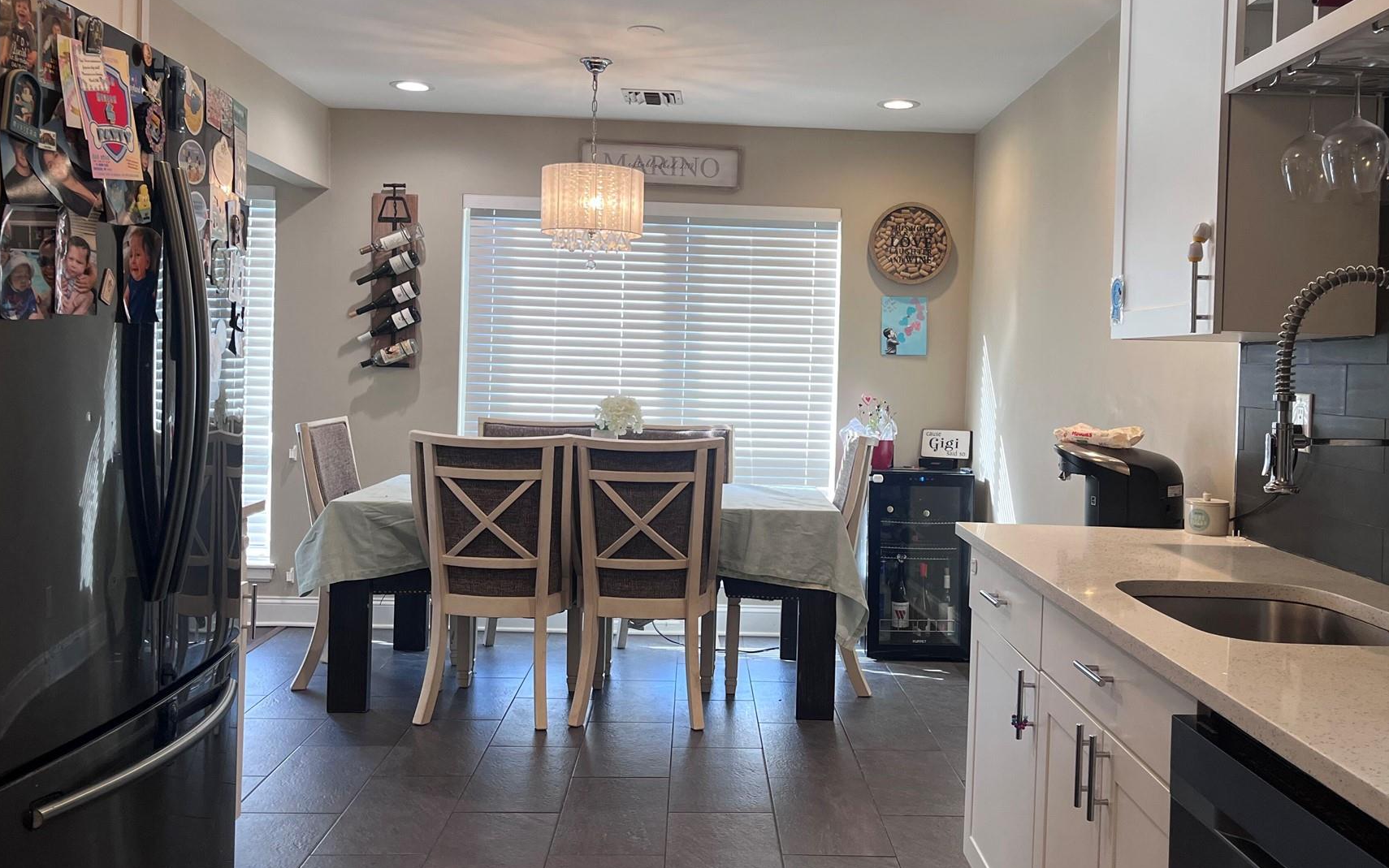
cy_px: 384
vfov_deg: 38.3
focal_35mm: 33
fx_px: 1249
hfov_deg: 58.0
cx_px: 764
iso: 125
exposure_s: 1/120
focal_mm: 5.1
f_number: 1.6
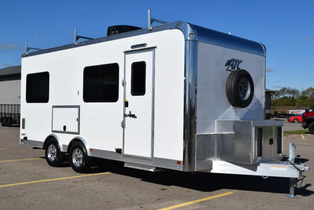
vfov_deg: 30.9
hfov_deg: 44.9
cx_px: 157
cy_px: 105
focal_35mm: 44
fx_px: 380
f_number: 13
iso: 200
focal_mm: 29
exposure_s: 1/640
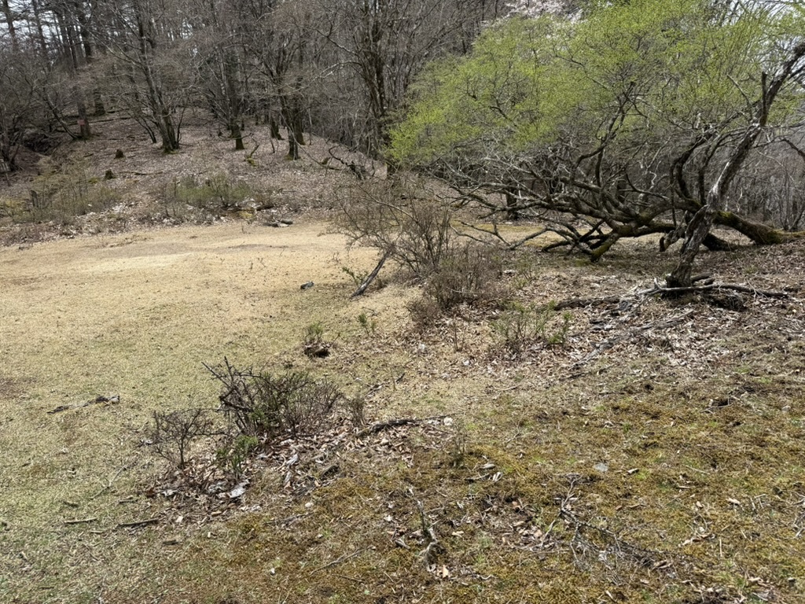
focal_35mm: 24
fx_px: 558
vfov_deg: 56.8
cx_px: 402
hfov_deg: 71.6
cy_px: 302
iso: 80
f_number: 1.78
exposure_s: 1/1901
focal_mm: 6.76
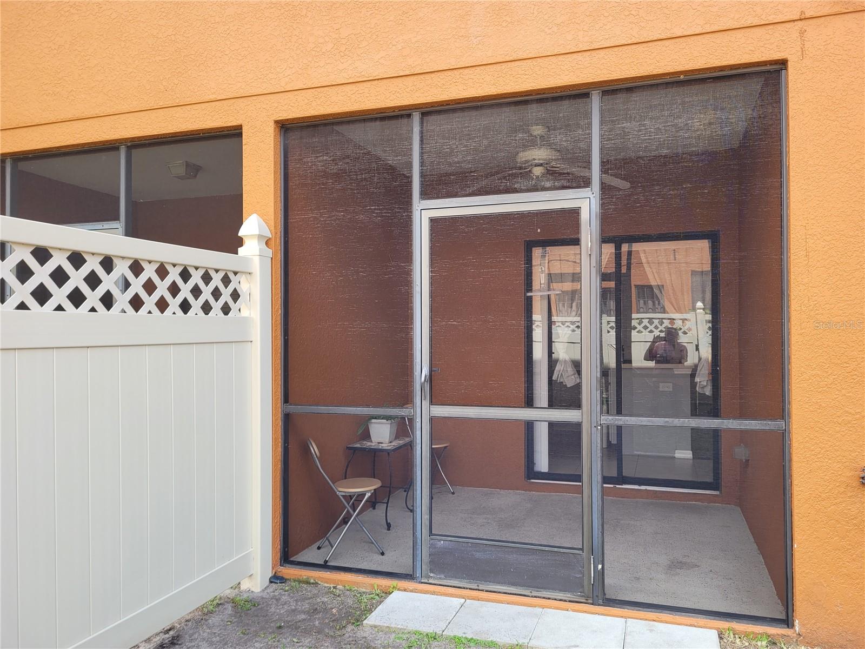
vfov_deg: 53.1
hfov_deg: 67.3
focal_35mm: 26
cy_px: 324
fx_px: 650
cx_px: 432
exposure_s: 1/256
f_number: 1.8
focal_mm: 5.4
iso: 40
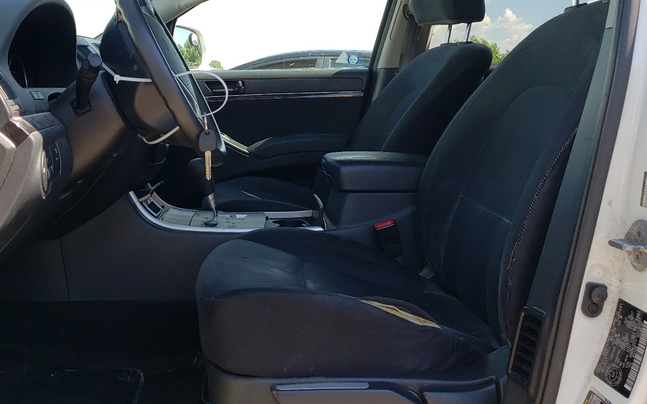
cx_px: 274
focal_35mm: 35
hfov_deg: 55.1
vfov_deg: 36.0
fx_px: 617
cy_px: 149
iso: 50
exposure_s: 1/714
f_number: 1.5
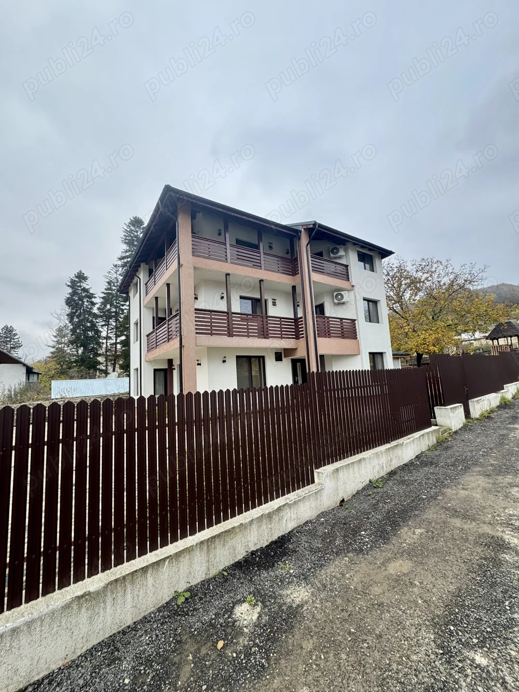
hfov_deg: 85.7
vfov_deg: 102.1
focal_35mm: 14
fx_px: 280
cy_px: 346
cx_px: 260
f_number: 2.2
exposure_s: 1/170
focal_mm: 2.22
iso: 40
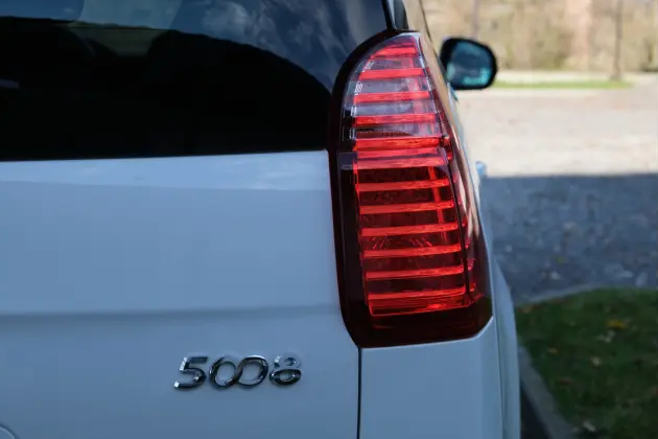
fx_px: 1188
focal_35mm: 65
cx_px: 326
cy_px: 222
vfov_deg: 20.9
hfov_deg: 31.0
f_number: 5.6
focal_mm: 42.5
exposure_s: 1/350
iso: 320
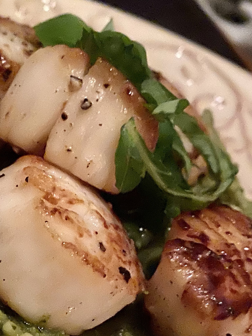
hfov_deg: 22.3
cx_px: -6
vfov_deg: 30.3
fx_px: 612
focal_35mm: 63
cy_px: 245
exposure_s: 1/24
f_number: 1.8
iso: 800
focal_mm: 4.25
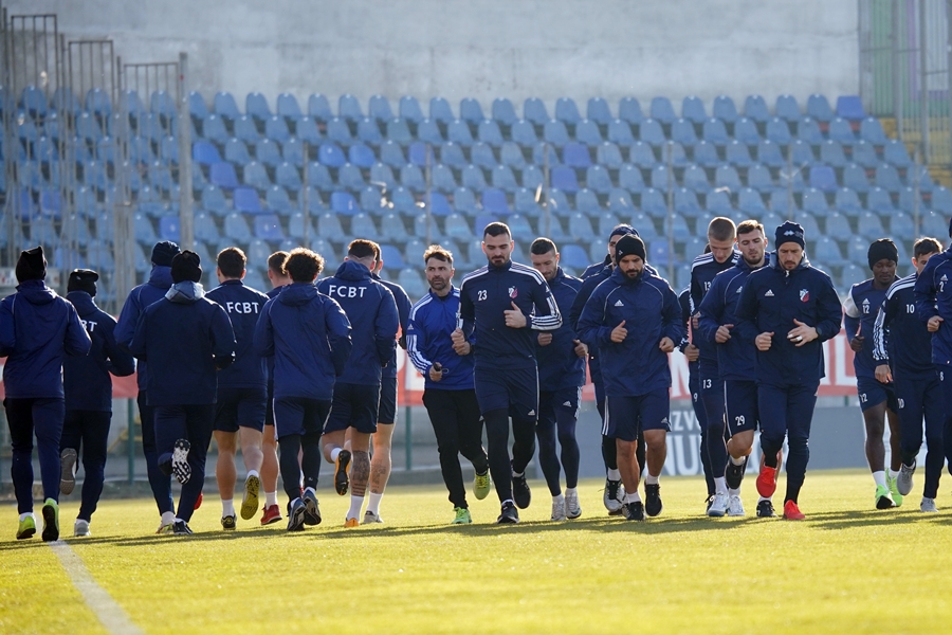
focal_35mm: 297
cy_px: 318
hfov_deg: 6.9
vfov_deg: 4.6
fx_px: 7856
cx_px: 476
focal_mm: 297.1
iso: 640
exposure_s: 1/1000
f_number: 5.6
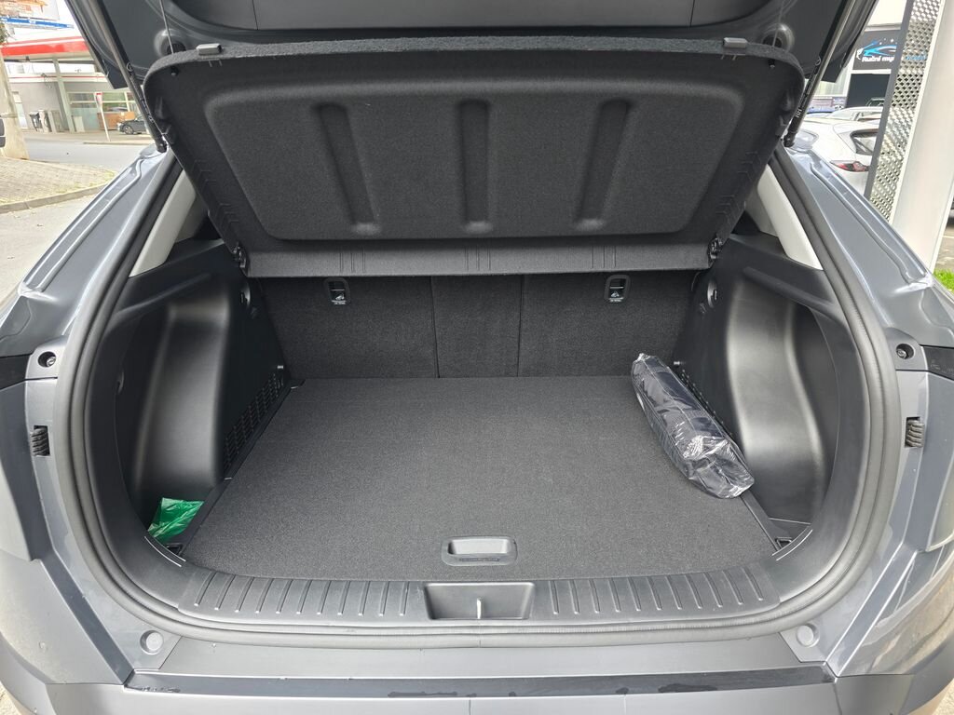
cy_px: 358
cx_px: 477
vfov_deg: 58.9
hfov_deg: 73.9
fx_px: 634
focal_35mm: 23
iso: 50
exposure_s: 1/180
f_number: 1.7
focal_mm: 6.3
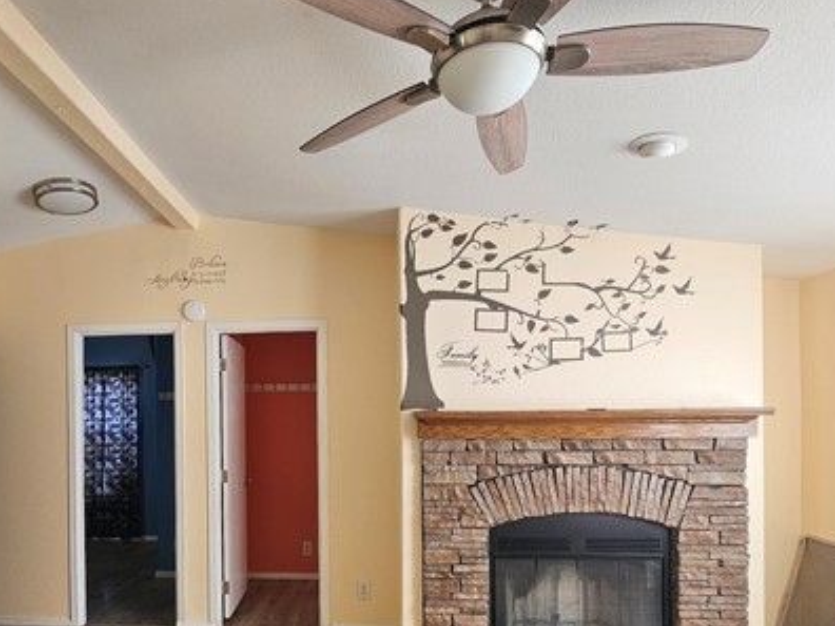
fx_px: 507
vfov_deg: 61.6
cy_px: 428
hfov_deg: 77.9
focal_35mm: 21
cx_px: 327
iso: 80
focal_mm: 2.2
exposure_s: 1/77.4
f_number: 2.2
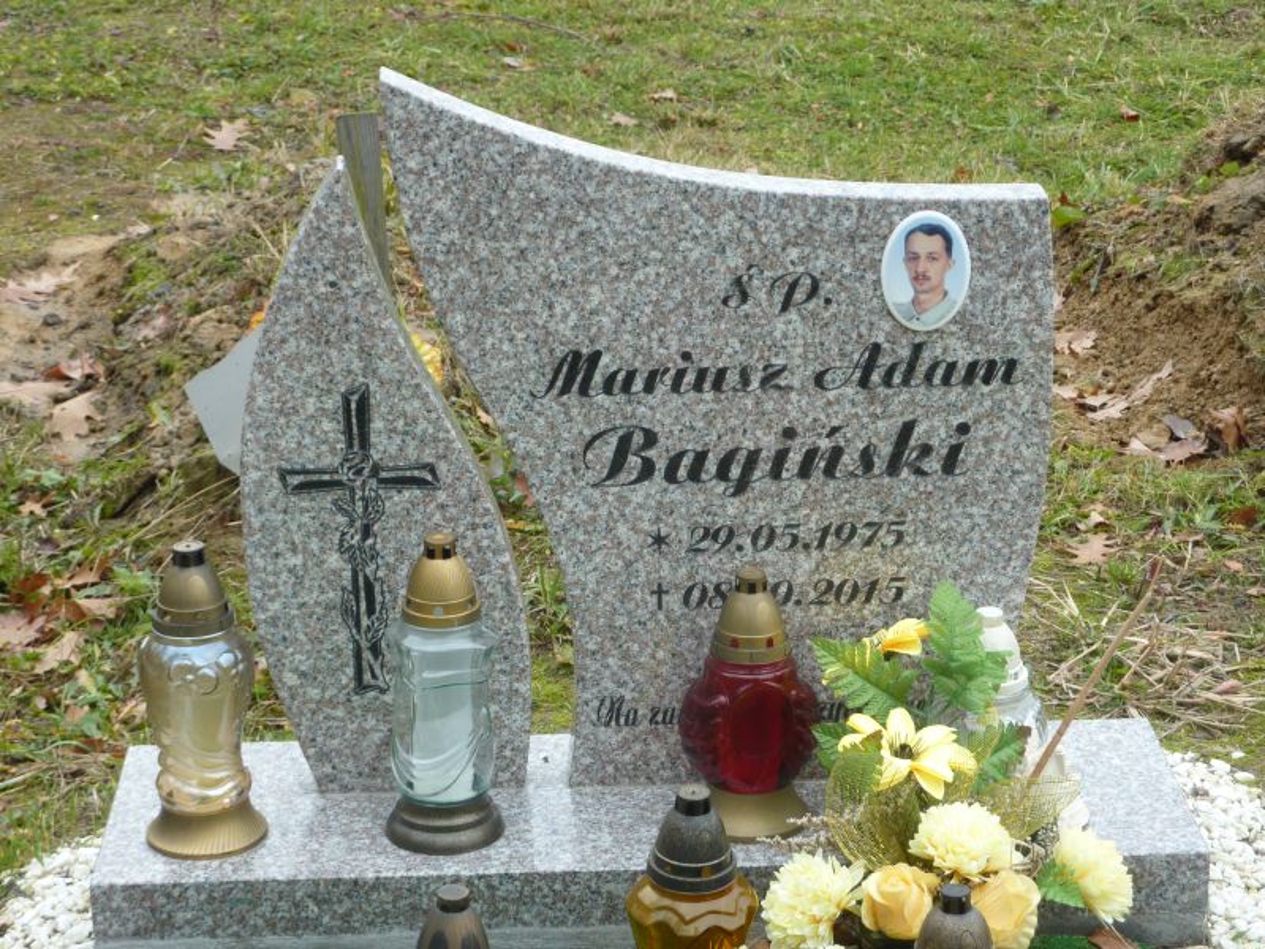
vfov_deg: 17.8
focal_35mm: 83
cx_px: 632
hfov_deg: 23.6
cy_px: 474
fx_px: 3033
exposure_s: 1/50
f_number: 4.2
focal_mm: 13.7
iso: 80
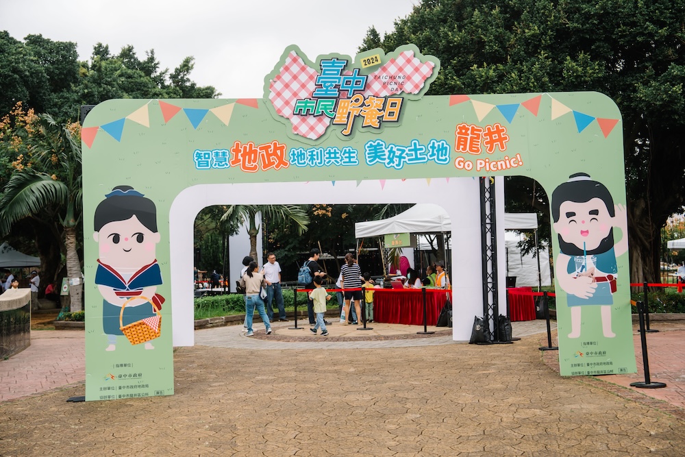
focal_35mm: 43
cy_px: 228
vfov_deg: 31.2
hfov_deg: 45.4
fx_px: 818
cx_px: 342
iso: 200
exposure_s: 1/800
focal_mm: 43
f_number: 3.5
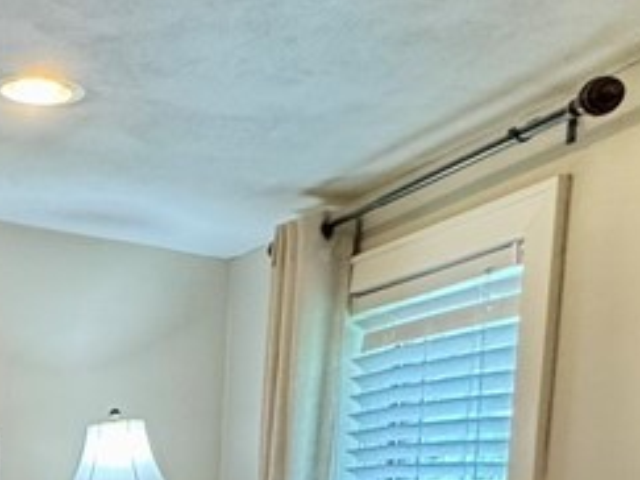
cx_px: -461
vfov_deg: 22.2
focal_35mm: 59
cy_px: 630
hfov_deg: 22.4
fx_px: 1090
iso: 200
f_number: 2.2
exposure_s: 1/60
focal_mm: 2.22
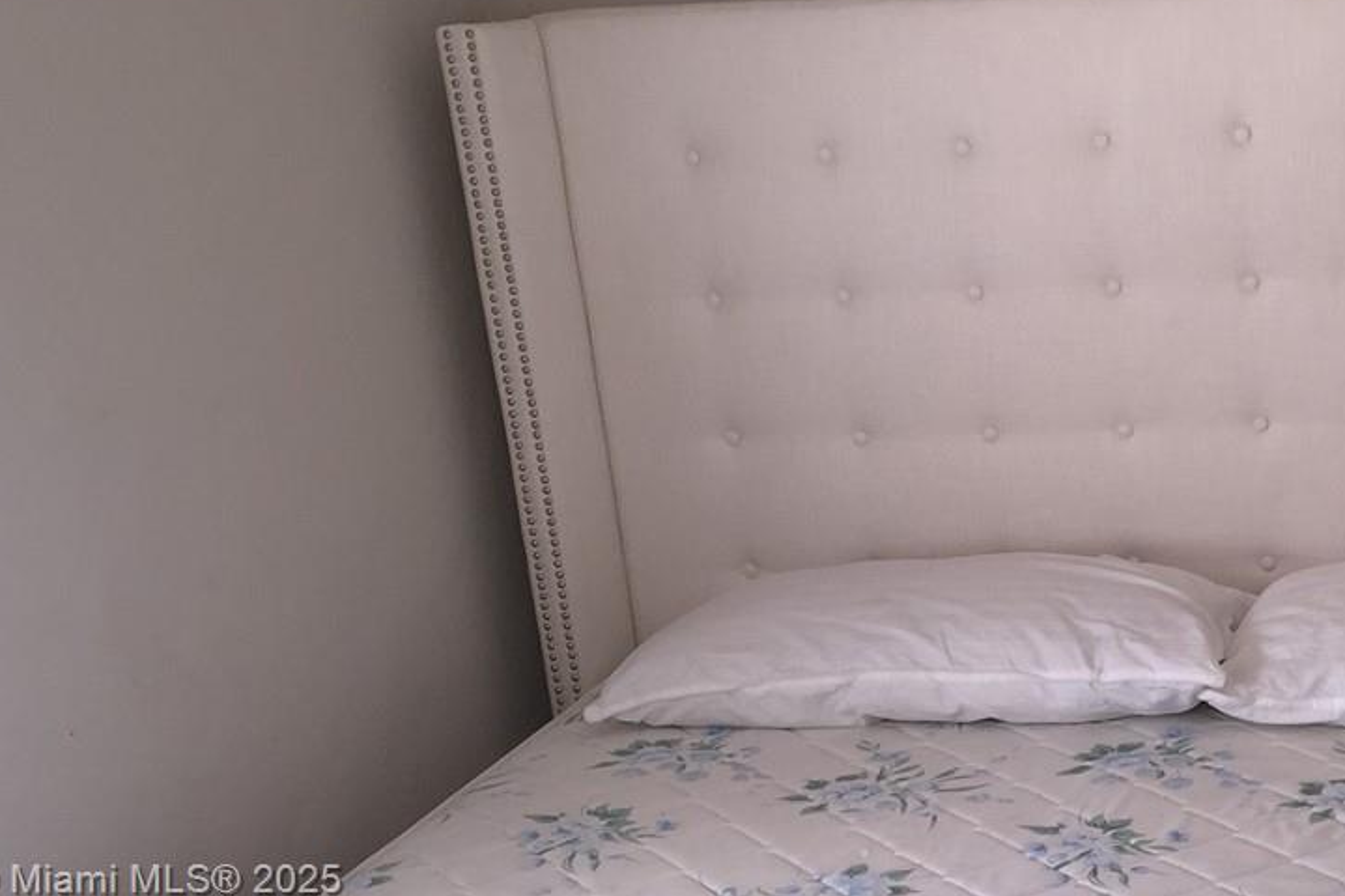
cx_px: 1239
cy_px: 883
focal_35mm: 67
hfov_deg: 28.8
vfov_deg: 19.7
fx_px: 2503
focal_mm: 4.15
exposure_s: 1/30
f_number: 2.2
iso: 32
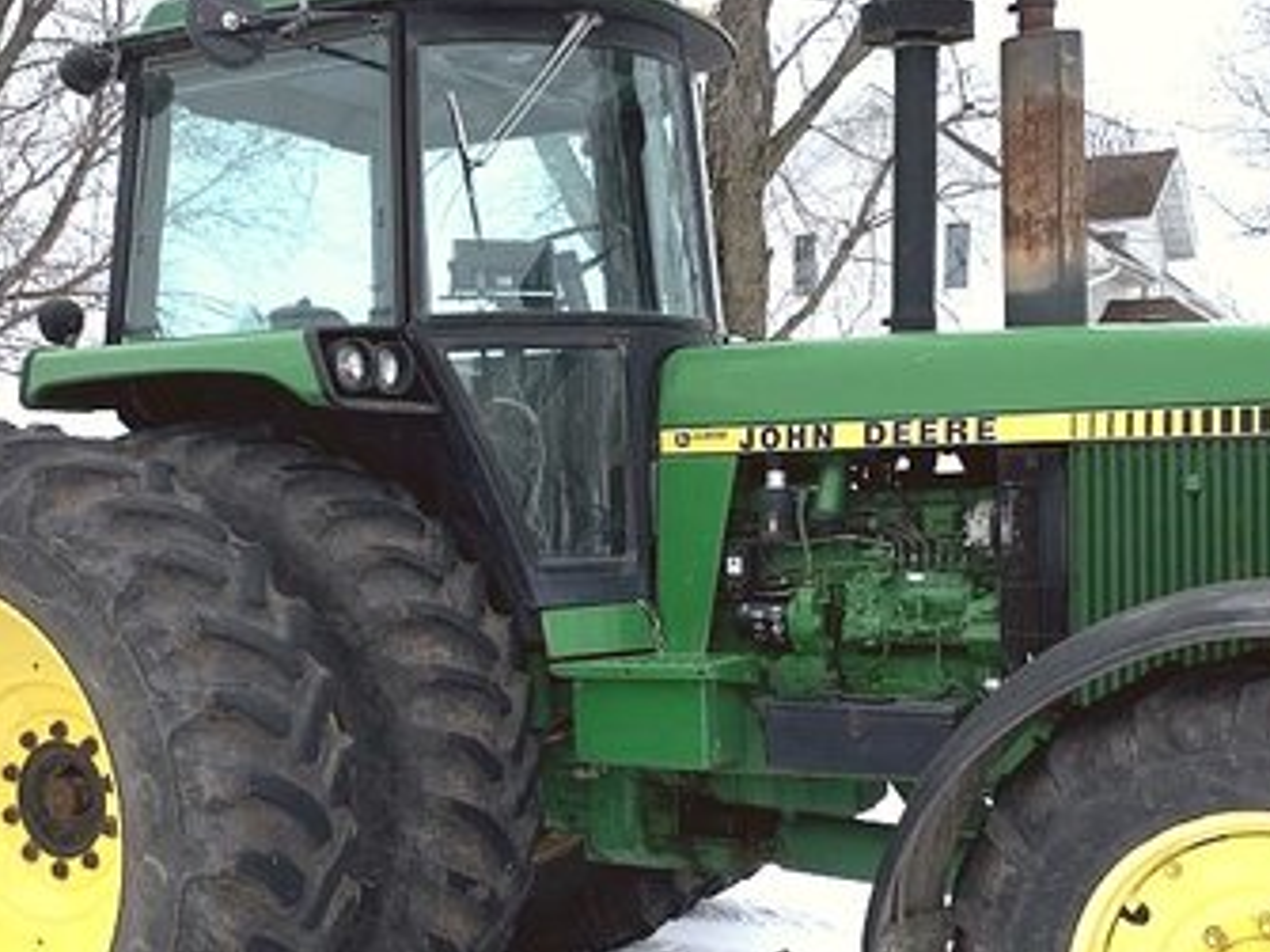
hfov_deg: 38.9
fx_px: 1797
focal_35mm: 49
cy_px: 578
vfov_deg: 29.6
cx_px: 582
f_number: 1.8
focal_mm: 4.25
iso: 25
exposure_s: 1/1136
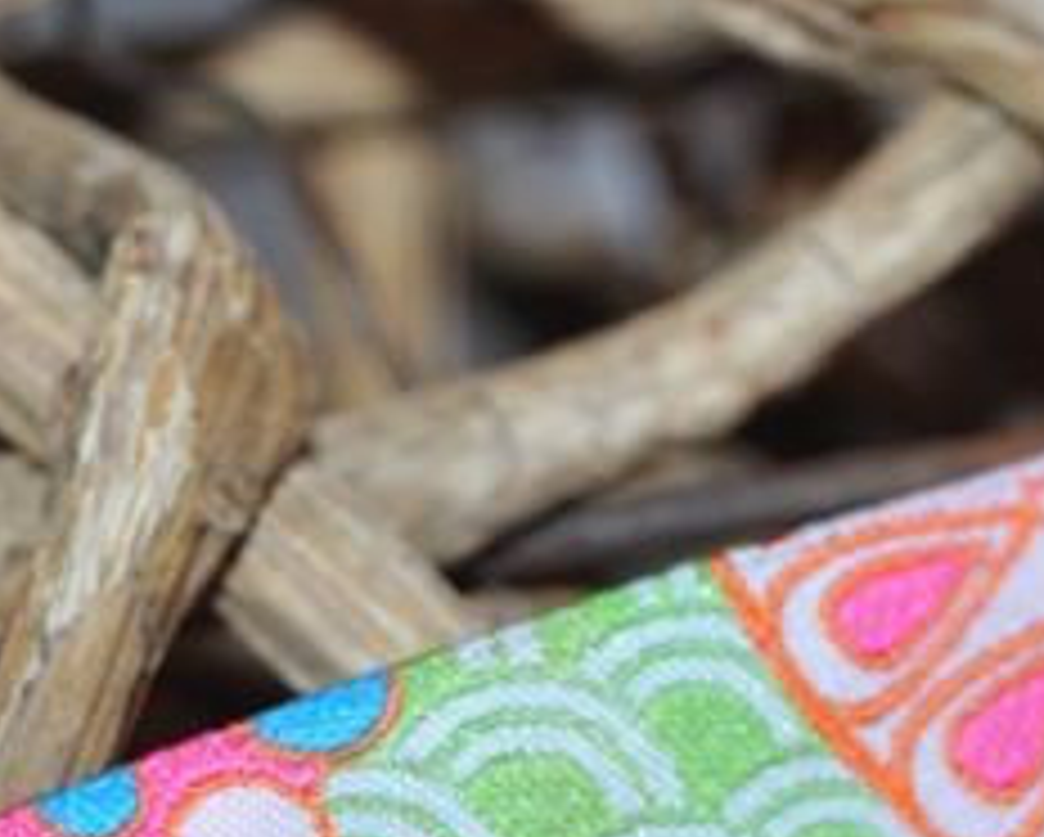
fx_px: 5999
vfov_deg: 7.9
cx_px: 207
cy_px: 1154
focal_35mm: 194
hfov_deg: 9.9
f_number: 4.8
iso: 200
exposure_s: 1/60
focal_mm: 40
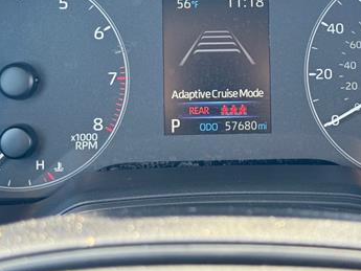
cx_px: 233
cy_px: 31
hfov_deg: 21.9
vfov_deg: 16.4
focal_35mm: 89
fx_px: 928
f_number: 1.78
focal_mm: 6.76
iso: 100
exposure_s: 1/60
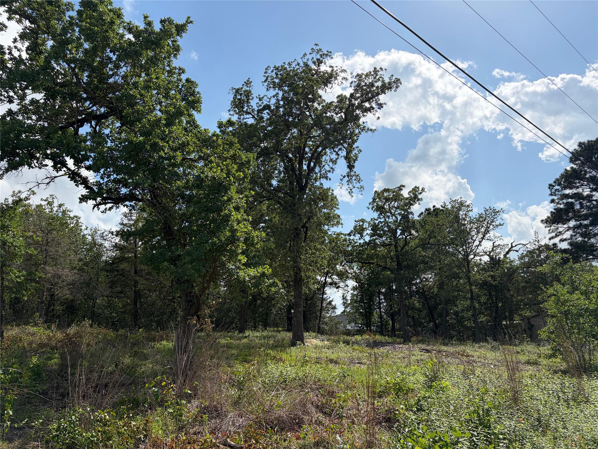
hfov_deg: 67.3
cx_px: 299
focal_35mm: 26
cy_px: 224
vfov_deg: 53.1
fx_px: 449
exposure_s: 1/7813
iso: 64
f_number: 1.6
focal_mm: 5.96
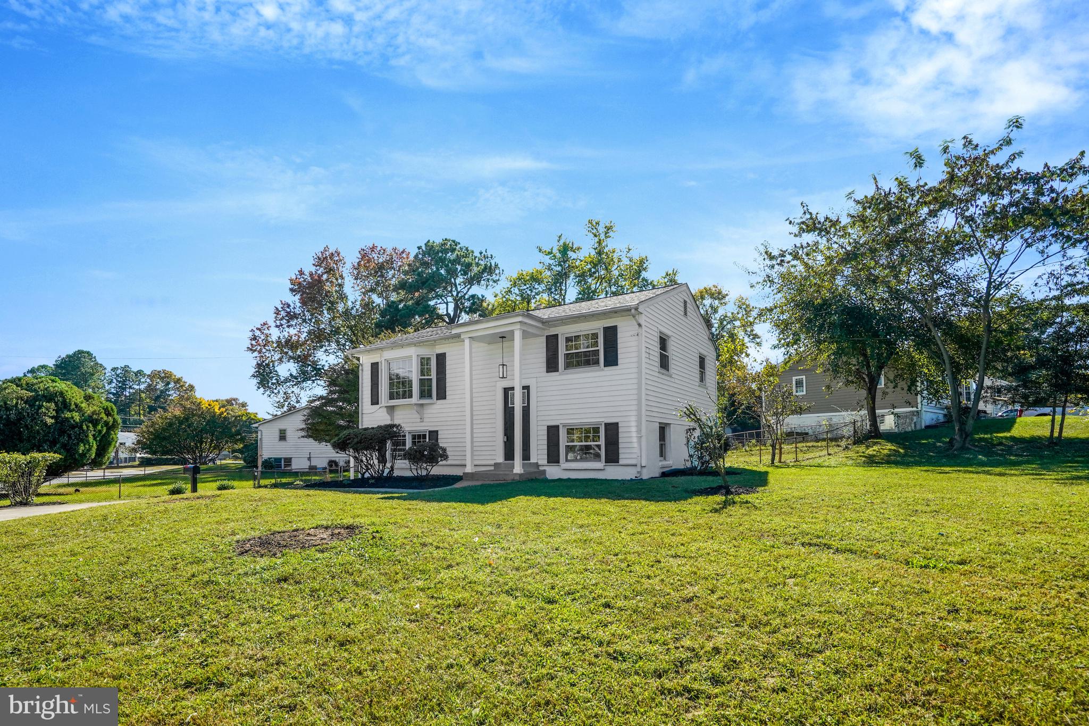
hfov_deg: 96.7
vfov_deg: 73.7
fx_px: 484
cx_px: 544
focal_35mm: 16
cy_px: 363
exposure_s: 1/1600
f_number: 8
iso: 1250
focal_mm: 16
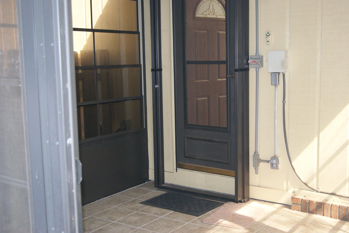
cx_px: 174
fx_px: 407
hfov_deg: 46.4
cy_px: 116
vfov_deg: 32.0
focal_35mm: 42
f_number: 4.5
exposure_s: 1/60
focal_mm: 28
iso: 400
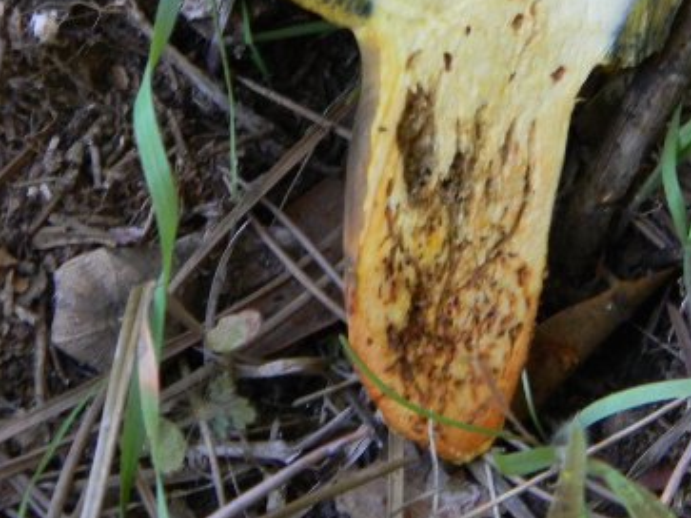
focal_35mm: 183
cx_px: 626
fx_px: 3652
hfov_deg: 10.7
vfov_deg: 8.1
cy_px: 97
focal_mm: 15.1
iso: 241
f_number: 4.5
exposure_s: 1/30
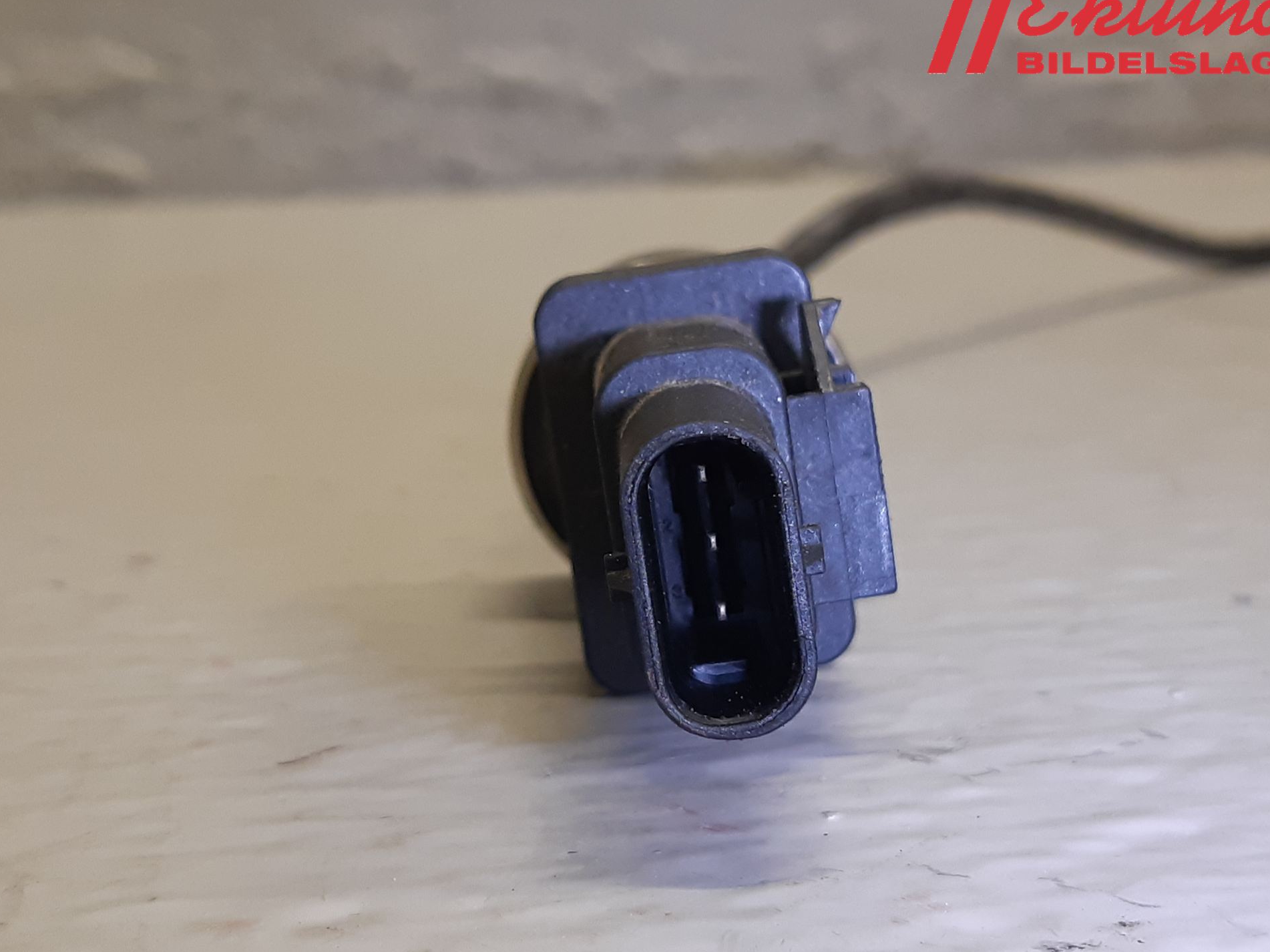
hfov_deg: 63.4
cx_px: 654
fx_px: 1027
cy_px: 473
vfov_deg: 49.7
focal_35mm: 28
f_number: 1.7
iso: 100
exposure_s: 1/50
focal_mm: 3.93
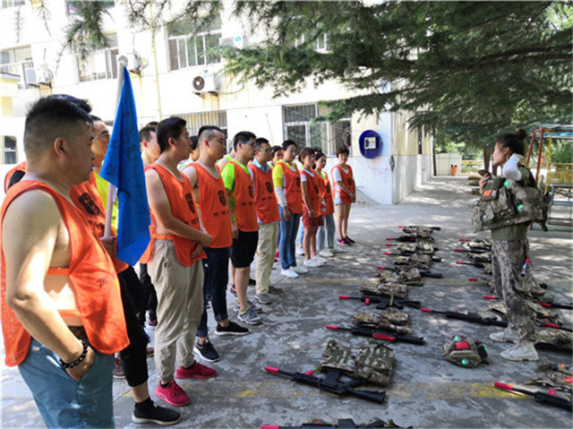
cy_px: 214
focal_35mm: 27
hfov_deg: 65.4
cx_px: 286
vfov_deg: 51.3
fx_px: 447
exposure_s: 1/100
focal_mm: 3.95
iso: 64
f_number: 1.8
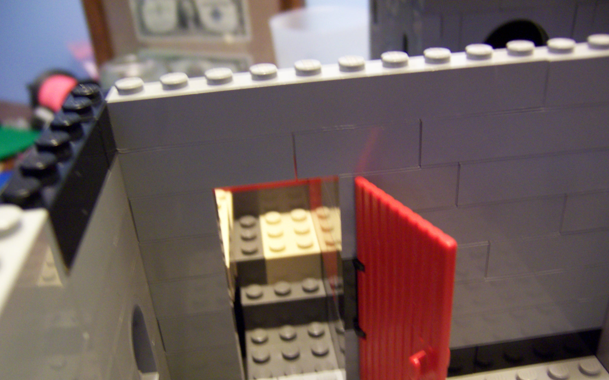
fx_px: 597
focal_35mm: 36
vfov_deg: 35.2
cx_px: 301
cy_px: 231
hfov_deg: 54.0
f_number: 2.8
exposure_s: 1/8
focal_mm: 5.5
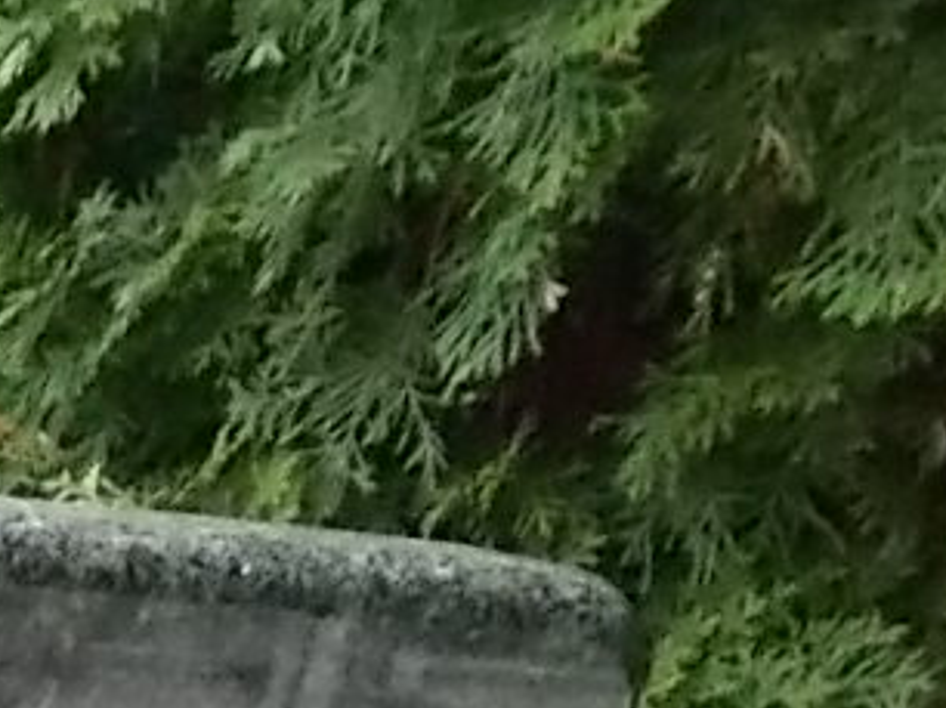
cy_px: 1747
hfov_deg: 12.4
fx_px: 3714
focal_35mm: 136
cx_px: -1085
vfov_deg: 9.6
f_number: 8
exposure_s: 1/200
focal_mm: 4.6
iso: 400
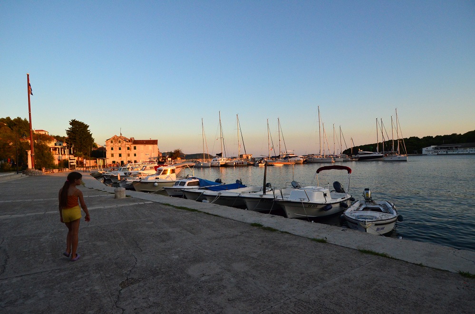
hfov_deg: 90.1
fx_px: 237
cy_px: 157
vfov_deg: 67.1
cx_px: 238
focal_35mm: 18
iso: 2000
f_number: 5.6
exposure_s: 1/3200
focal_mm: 12
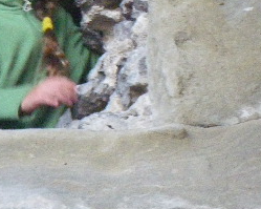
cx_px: -64
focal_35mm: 439
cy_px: 41
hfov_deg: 4.4
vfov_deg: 3.5
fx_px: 3390
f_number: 5.5
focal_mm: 25
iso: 800
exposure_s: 1/50
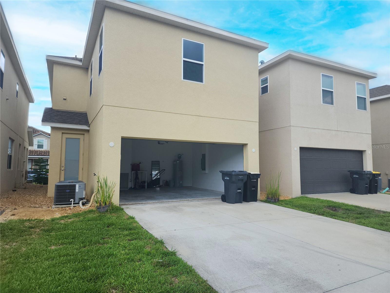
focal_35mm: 23
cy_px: 146
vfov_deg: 58.9
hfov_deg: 73.9
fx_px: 259
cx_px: 195
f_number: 1.8
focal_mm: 6.4
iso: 50
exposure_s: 1/689
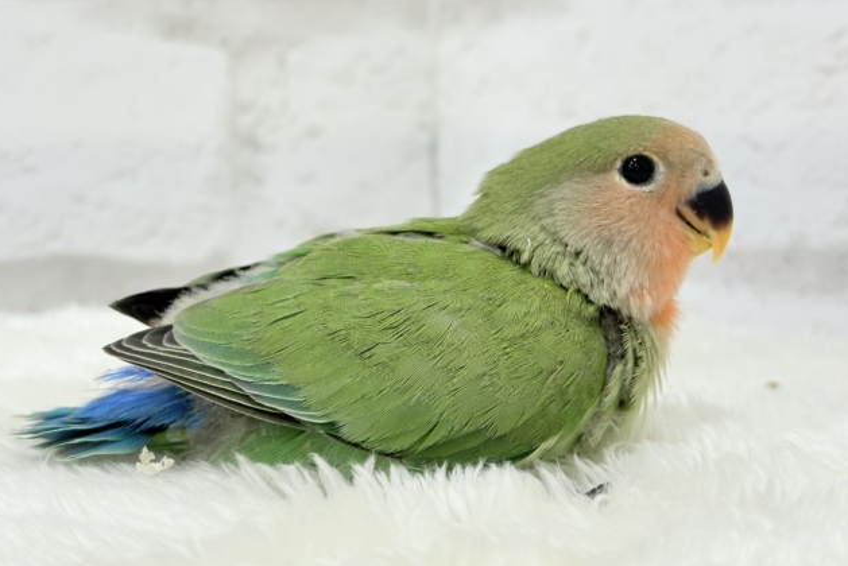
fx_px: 1296
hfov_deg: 36.2
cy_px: 256
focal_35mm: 55
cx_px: 423
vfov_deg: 24.6
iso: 100
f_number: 1.6
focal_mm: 5.96
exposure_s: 1/100
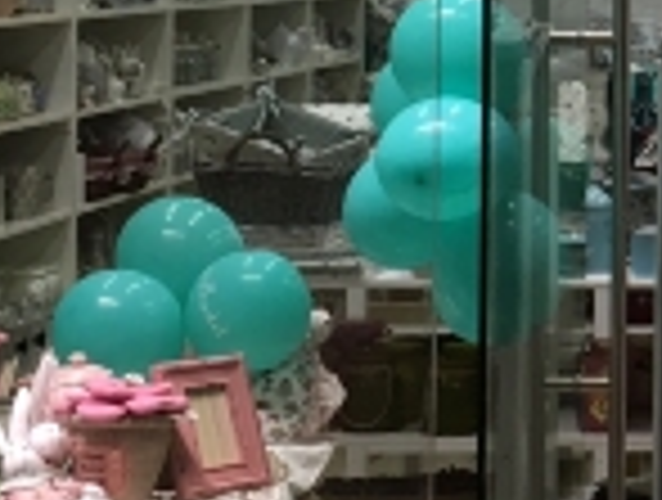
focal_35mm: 138
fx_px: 2646
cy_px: -32
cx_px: 1054
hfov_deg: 13.3
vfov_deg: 10.7
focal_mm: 4.15
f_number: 2.2
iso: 25
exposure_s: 1/33
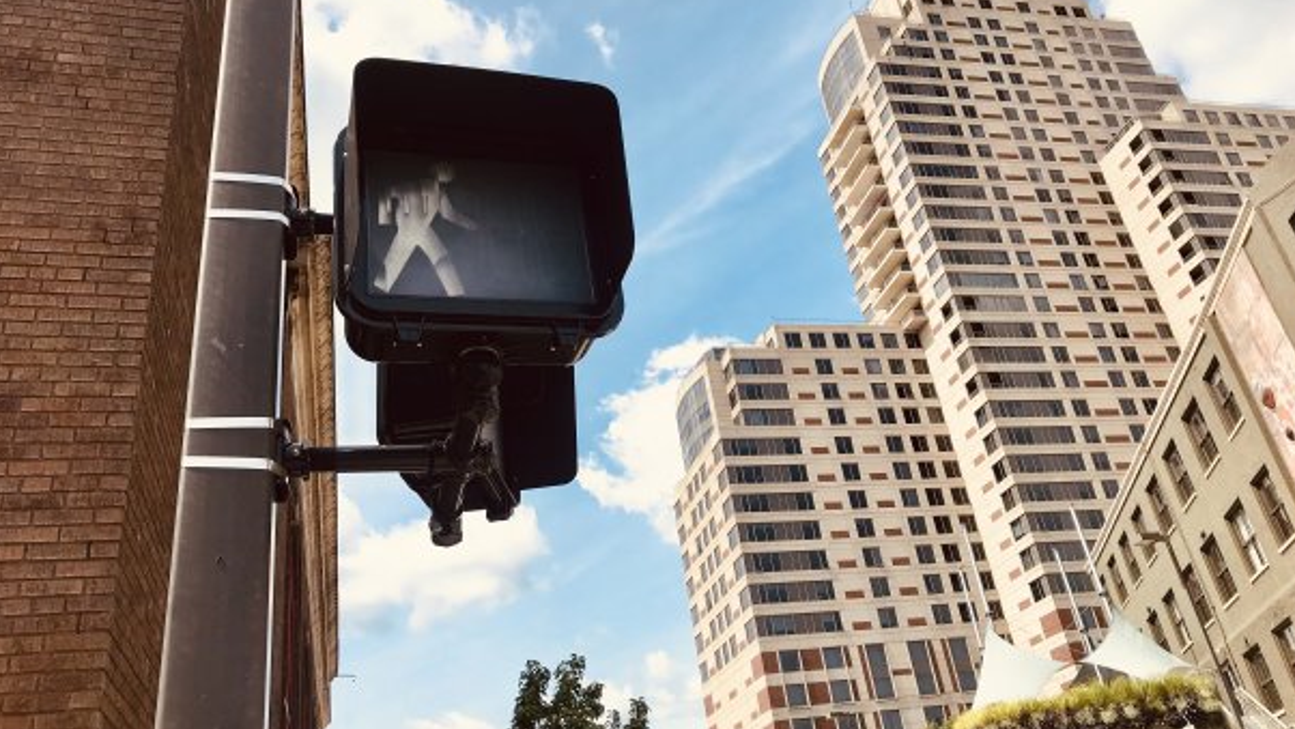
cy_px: 328
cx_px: 645
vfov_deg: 37.8
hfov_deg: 62.6
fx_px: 1065
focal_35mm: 31
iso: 20
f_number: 1.8
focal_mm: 3.99
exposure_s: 1/2037
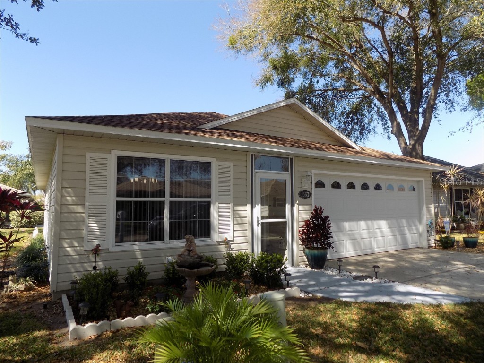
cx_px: 242
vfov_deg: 58.9
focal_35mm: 23
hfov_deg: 73.9
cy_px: 182
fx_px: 322
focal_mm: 4
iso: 80
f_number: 3.1
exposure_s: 1/400
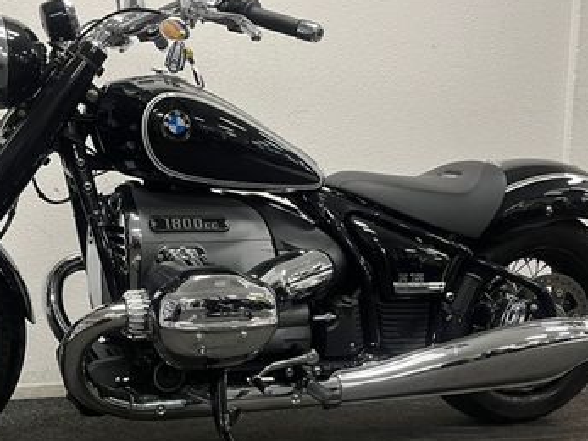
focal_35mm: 48
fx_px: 815
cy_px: 288
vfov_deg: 30.1
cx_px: 193
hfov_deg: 39.2
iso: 100
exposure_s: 1/50
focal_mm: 5.1
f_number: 1.6
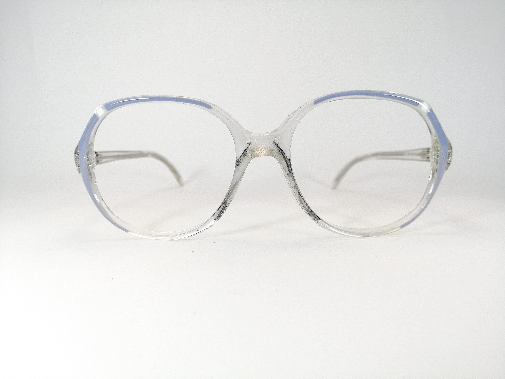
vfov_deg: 51.4
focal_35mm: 27
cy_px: 190
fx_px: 394
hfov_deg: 65.3
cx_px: 252
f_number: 1.8
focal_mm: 3.95
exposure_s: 1/164
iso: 50
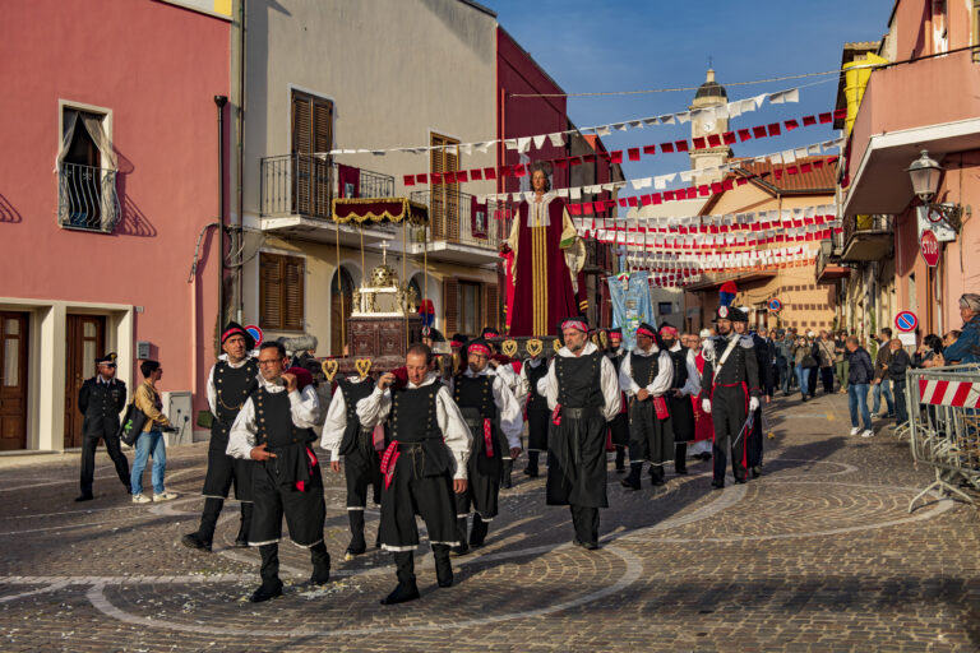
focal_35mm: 45
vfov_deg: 29.9
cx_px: 490
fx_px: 1225
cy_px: 326
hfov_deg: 43.6
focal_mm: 45
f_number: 6.3
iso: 64
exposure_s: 1/400
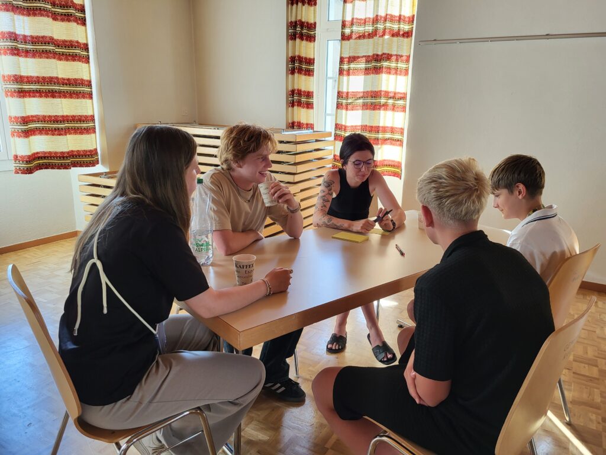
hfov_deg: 67.3
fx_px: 455
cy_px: 228
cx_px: 303
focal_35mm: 26
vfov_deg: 53.1
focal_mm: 5.4
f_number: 1.8
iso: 125
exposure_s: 1/100
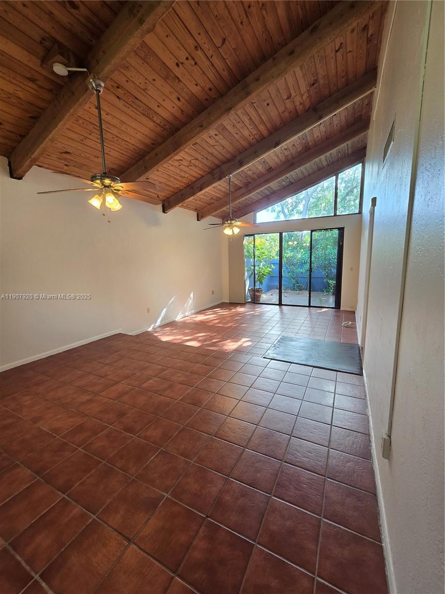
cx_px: 222
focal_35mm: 13
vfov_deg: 106.2
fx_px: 223
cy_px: 297
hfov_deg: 89.9
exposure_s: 1/60
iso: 125
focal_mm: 2.2
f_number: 2.2
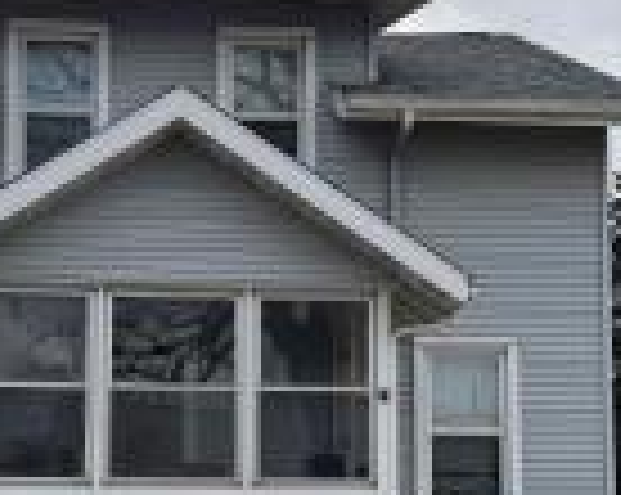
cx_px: 207
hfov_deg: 27.8
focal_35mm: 68
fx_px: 1248
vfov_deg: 22.0
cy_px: 436
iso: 100
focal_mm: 6.76
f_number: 1.78
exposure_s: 1/2907
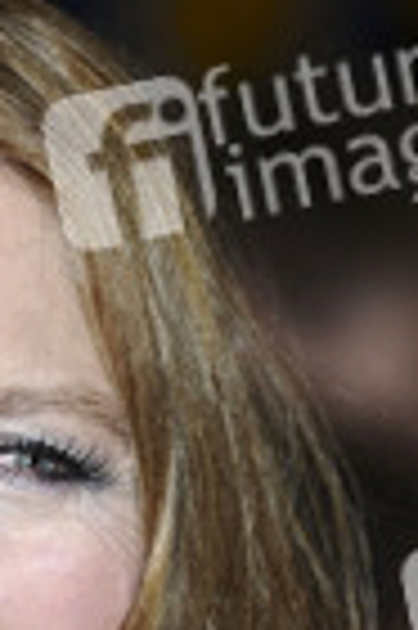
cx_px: -133
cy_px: 819
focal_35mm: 709
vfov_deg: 2.9
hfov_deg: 1.9
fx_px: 12386
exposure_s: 1/200
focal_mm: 165
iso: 320
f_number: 4
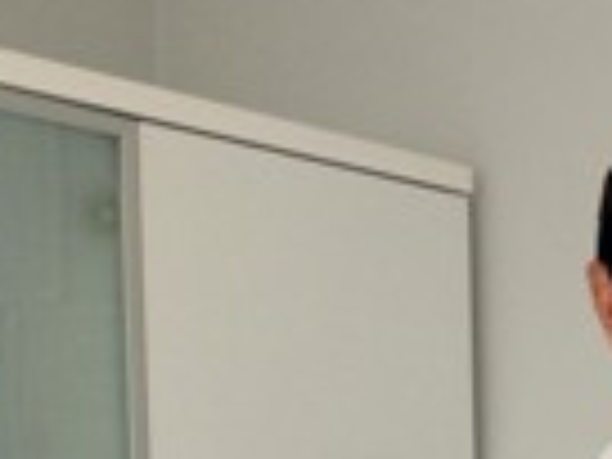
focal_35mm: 115
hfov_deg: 16.2
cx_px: 796
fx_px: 2033
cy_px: 652
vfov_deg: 12.4
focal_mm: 4.28
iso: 64
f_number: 2.4
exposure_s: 1/40
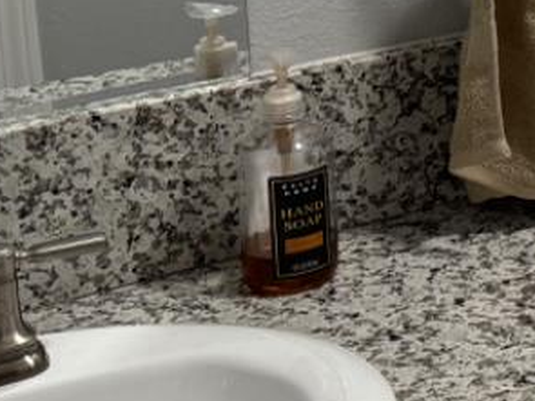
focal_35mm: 122
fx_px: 1885
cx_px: 1190
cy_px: -220
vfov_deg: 11.6
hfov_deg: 13.1
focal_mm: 6.76
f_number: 1.78
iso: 160
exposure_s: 1/120
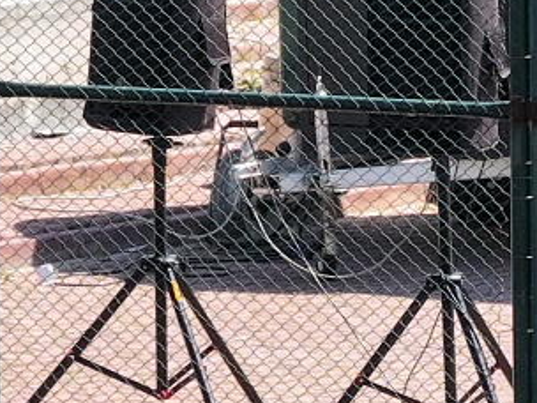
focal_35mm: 820
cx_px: 1044
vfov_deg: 1.8
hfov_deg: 2.4
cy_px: 602
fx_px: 12721
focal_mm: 30.71
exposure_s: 1/15
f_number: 3.4
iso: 150
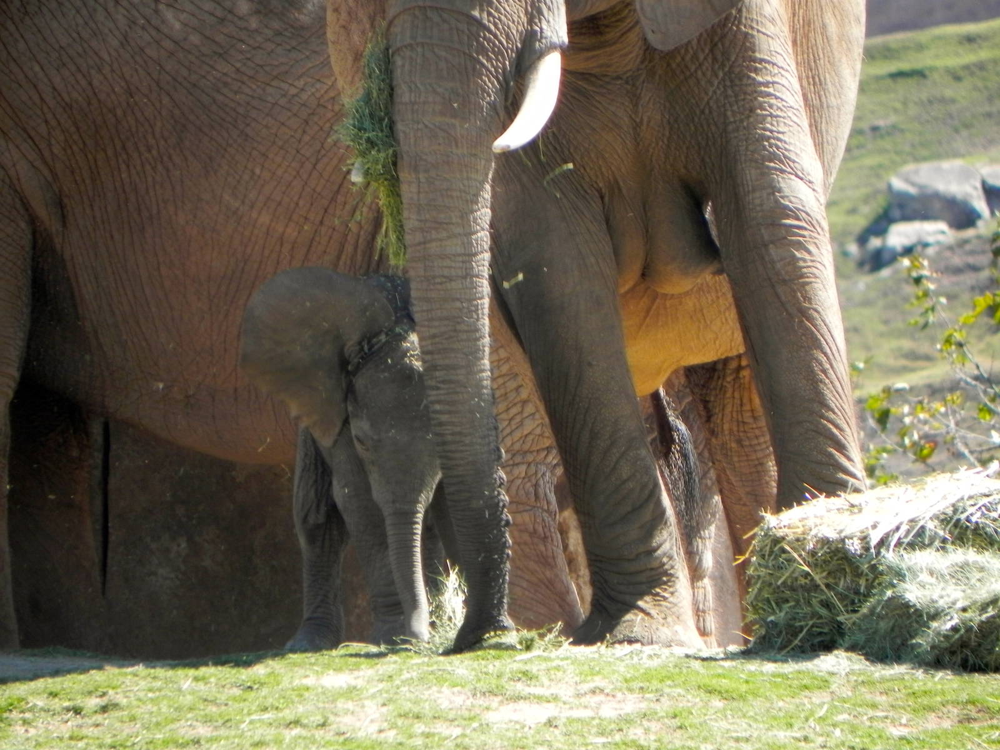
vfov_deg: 2.2
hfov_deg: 2.9
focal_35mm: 678
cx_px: 500
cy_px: 375
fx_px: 19586
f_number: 5
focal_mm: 120
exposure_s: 1/213
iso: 160
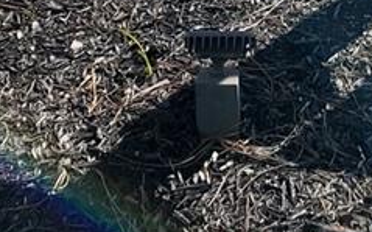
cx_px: 272
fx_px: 1347
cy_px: -634
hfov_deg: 15.7
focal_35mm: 133
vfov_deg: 7.5
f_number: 2
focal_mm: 4.6
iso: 50
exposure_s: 1/1660
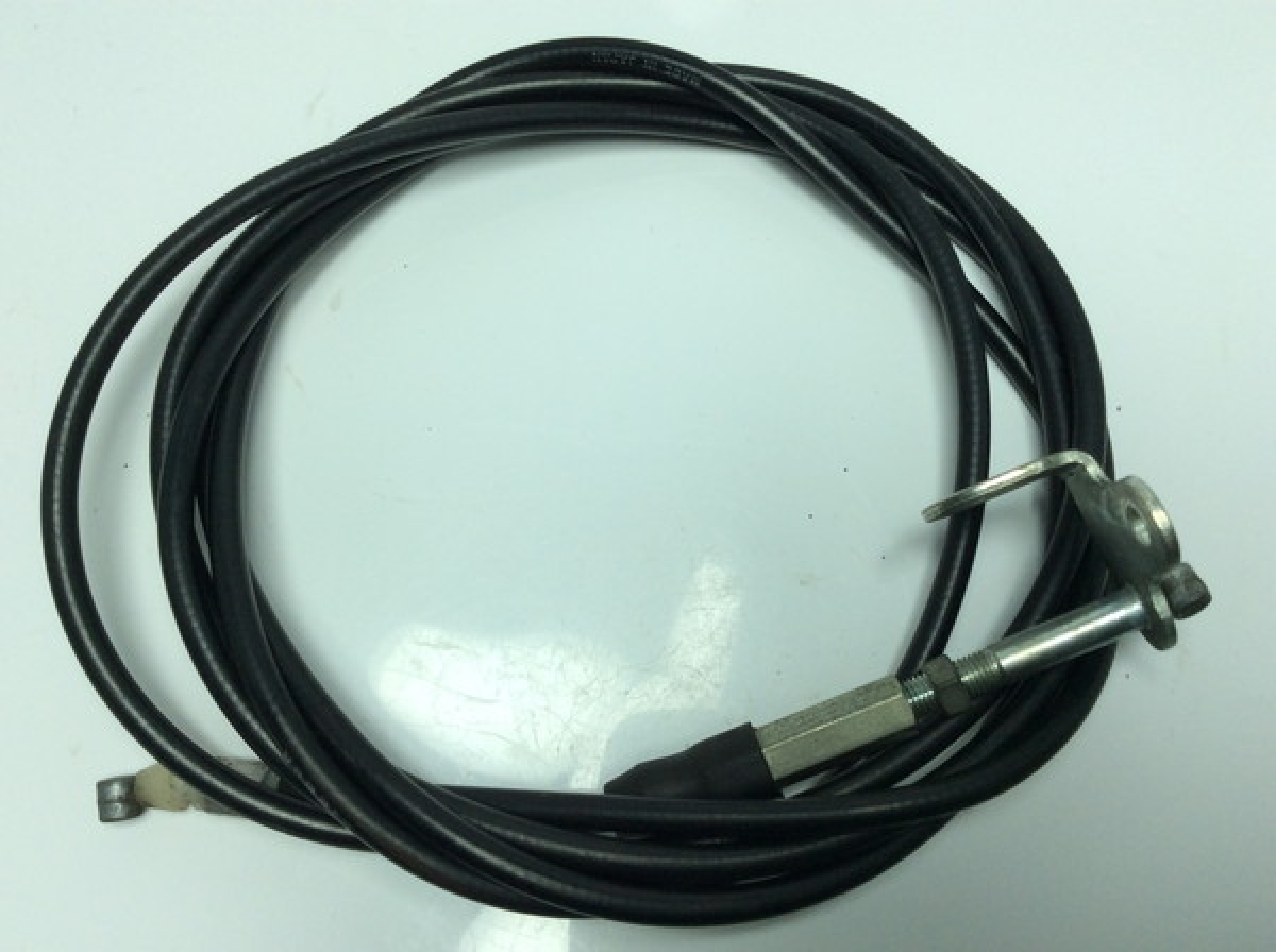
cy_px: 476
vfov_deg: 44.0
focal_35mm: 32
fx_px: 1178
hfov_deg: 56.9
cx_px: 638
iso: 32
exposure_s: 1/457
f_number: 2.4
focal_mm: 3.3
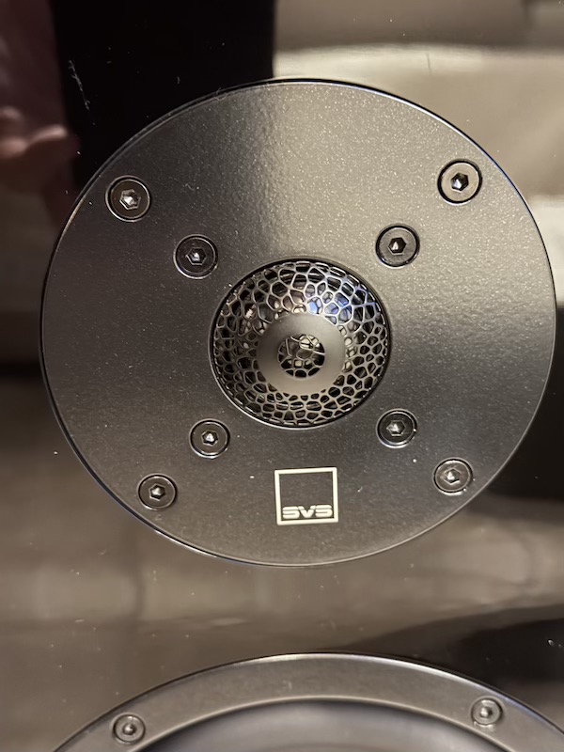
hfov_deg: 30.3
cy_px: 376
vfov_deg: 39.7
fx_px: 1043
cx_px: 282
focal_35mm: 48
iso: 500
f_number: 1.78
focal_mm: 6.76
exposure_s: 1/9
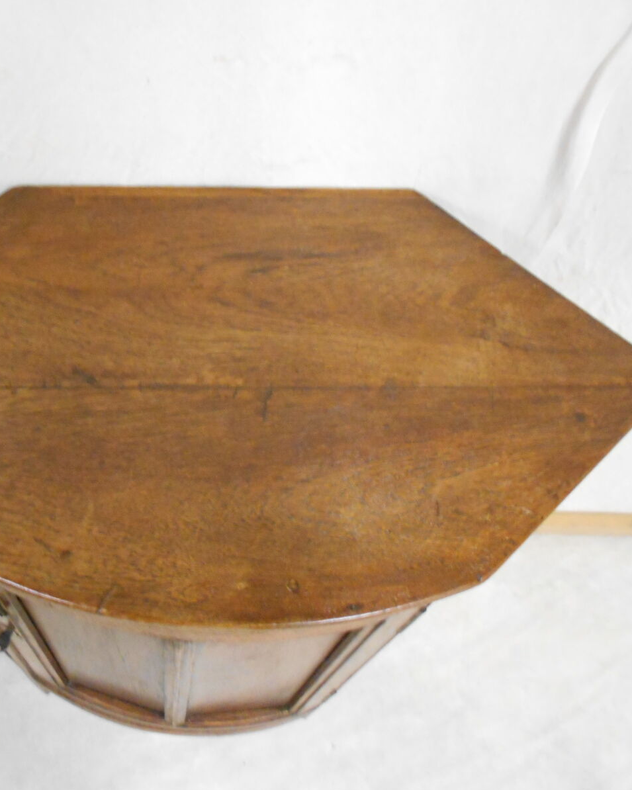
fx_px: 795
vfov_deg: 52.8
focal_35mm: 34
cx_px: 191
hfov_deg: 42.5
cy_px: 396
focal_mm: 4.6
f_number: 3.2
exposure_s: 1/8
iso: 800
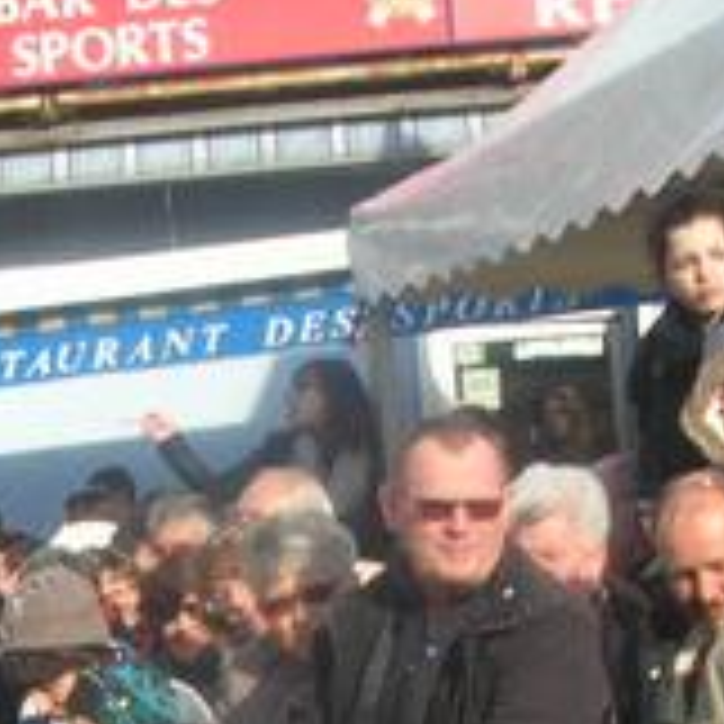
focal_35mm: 123
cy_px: 809
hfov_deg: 14.2
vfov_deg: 13.9
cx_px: 279
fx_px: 2911
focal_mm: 5.8
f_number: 5.6
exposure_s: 1/158
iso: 50
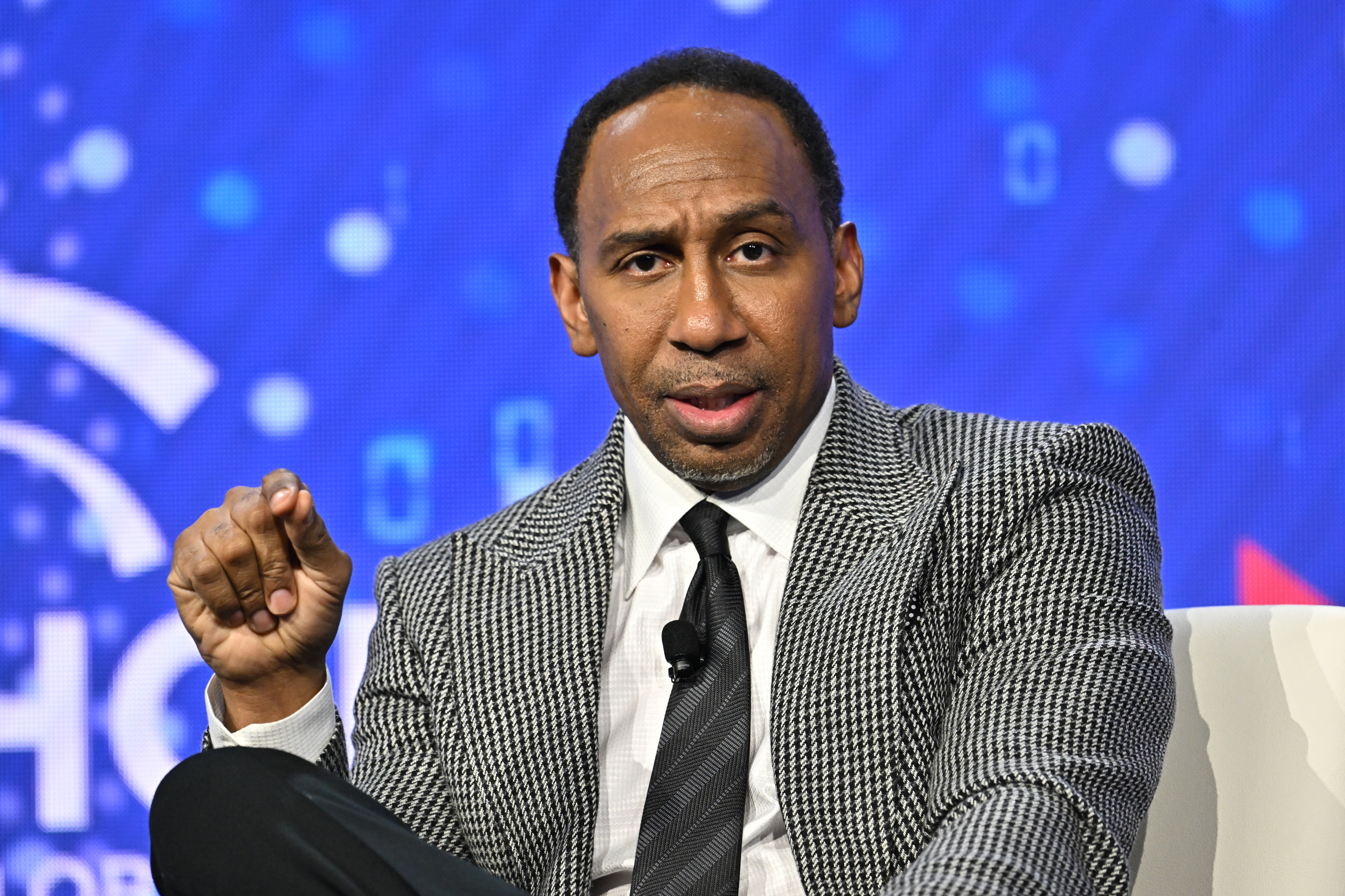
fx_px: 17558
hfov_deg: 4.4
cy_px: 448
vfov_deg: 2.9
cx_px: 672
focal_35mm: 470
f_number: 6
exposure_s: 1/250
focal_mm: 470
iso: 3200
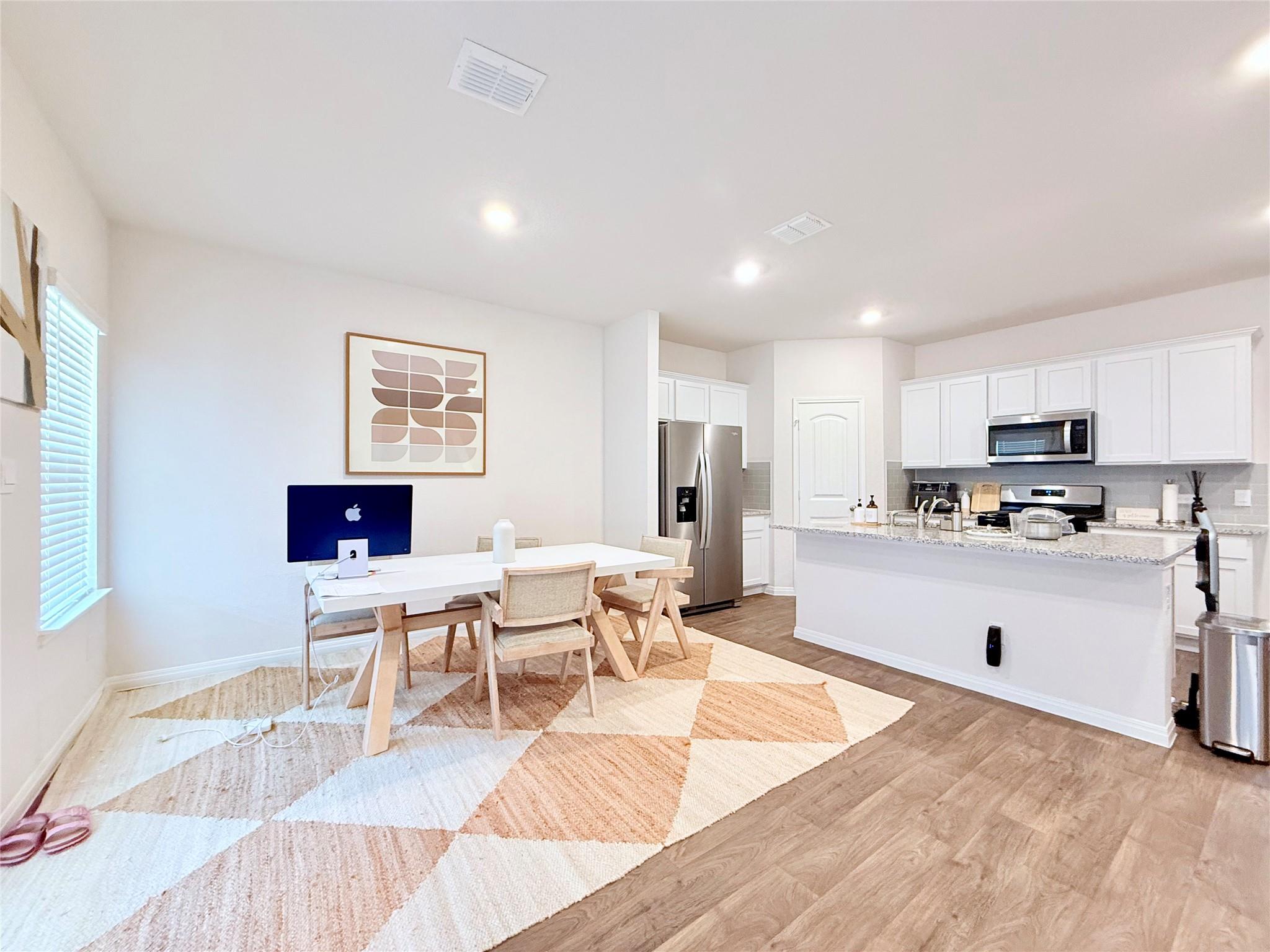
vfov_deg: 85.7
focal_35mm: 14
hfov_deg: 102.1
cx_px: 635
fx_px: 514
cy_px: 476
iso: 250
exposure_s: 1/60
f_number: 2.2
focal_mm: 2.22
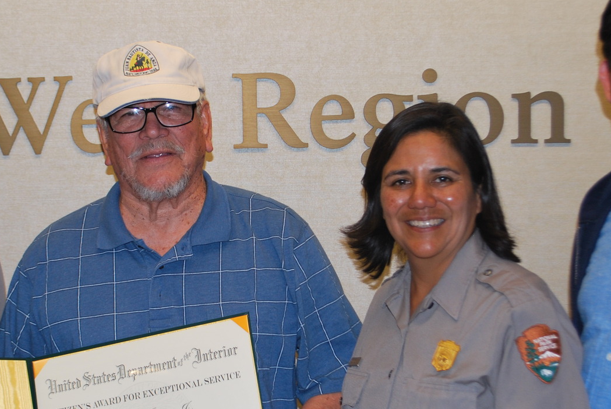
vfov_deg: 17.1
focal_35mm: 80
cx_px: 247
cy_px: 221
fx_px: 1359
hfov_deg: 25.3
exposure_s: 1/60
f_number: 4.5
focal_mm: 28
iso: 200
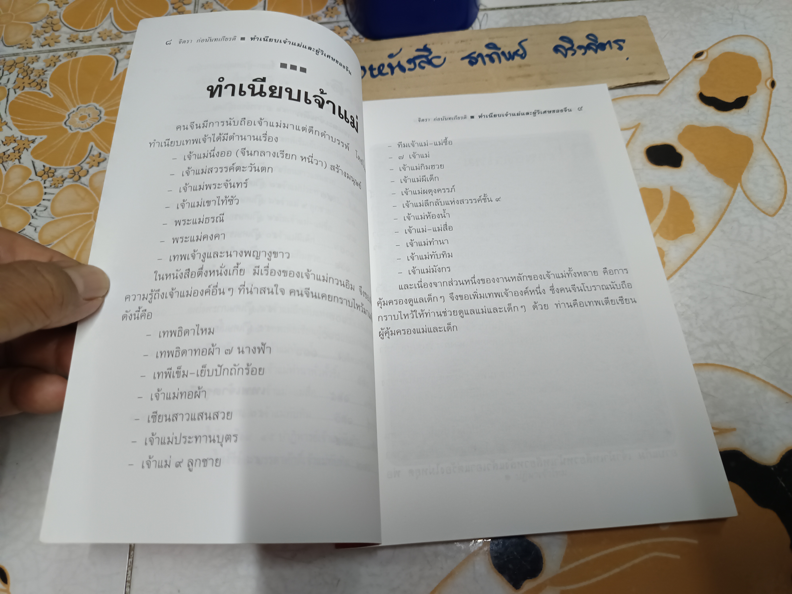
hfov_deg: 71.6
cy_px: 297
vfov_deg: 56.8
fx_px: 549
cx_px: 396
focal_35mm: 24
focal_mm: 5.31
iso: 1164
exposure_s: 1/50
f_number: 1.7
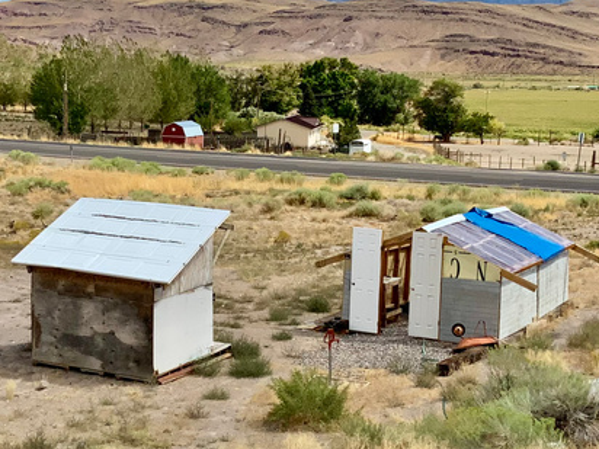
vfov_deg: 20.4
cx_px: 291
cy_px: 251
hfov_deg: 27.0
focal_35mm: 72
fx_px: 1246
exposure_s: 1/2320
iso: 20
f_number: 1.8
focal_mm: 3
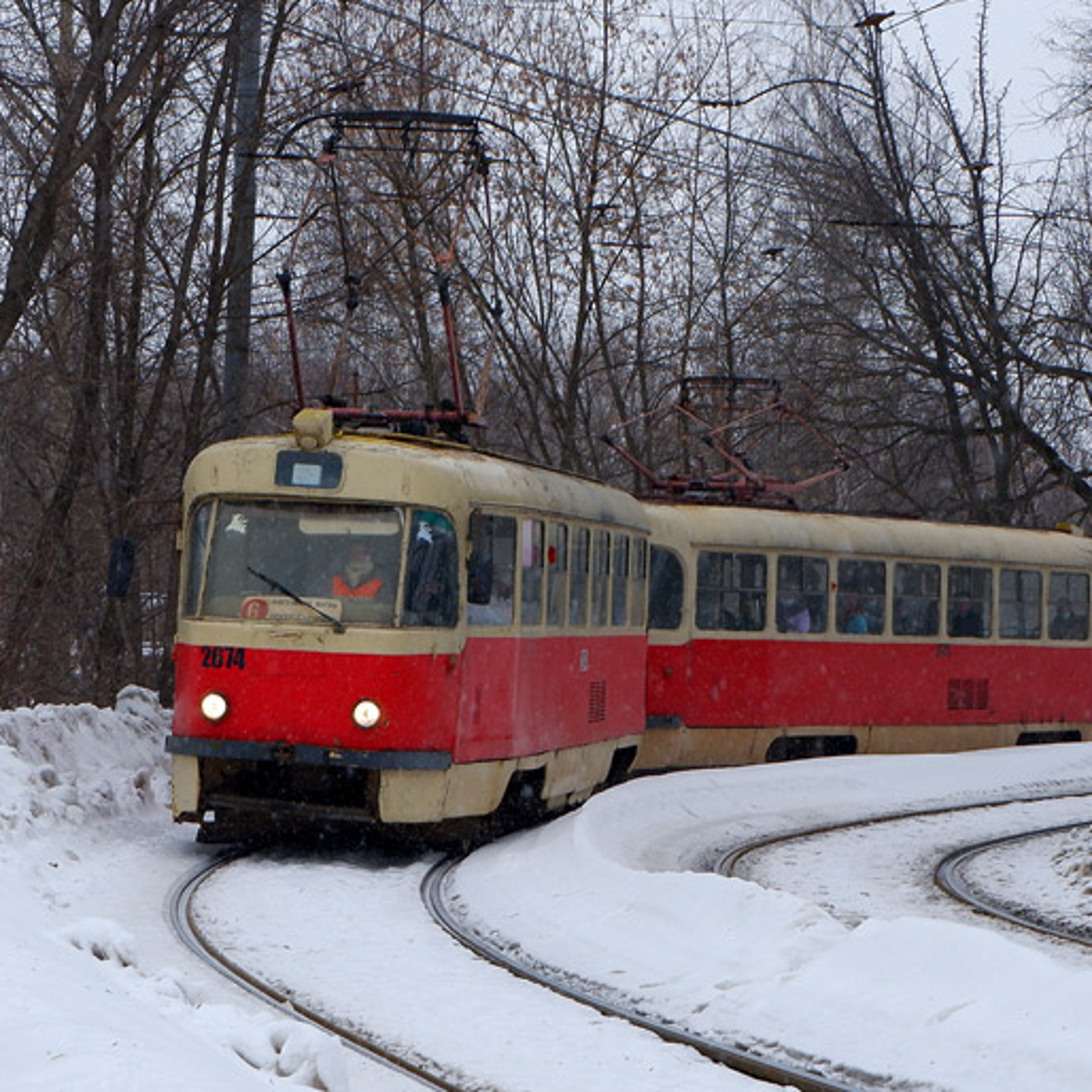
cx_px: 552
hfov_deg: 13.3
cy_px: 312
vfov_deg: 13.3
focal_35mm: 131
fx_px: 4675
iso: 200
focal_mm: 44.5
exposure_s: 1/320
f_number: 6.4
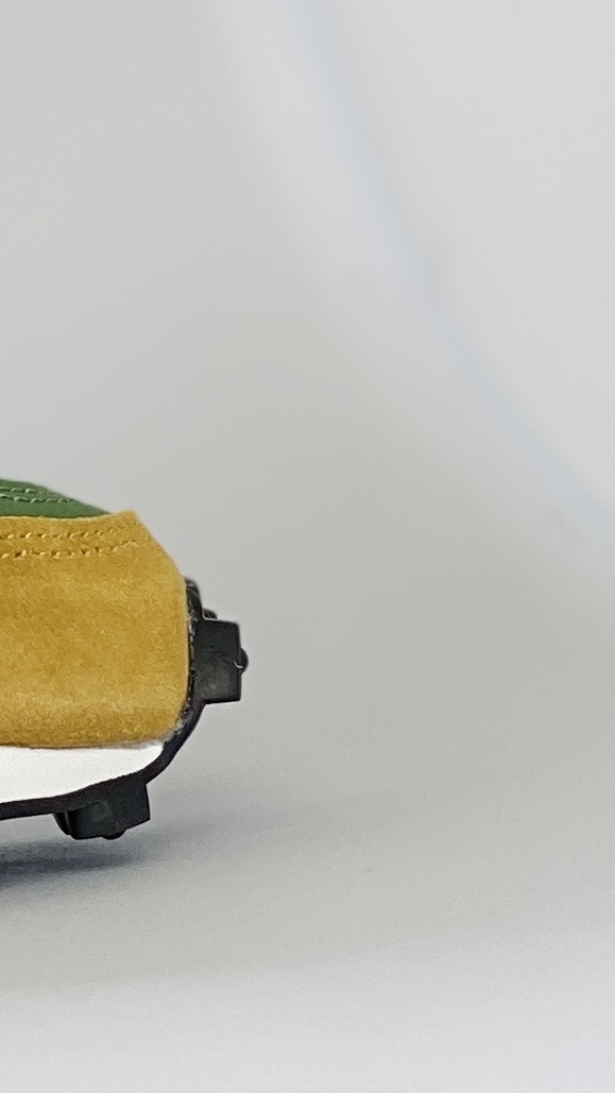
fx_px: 6434
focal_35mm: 222
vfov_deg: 9.6
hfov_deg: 5.3
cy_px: -37
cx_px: -973
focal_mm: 6
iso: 20
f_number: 2
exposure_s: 1/134
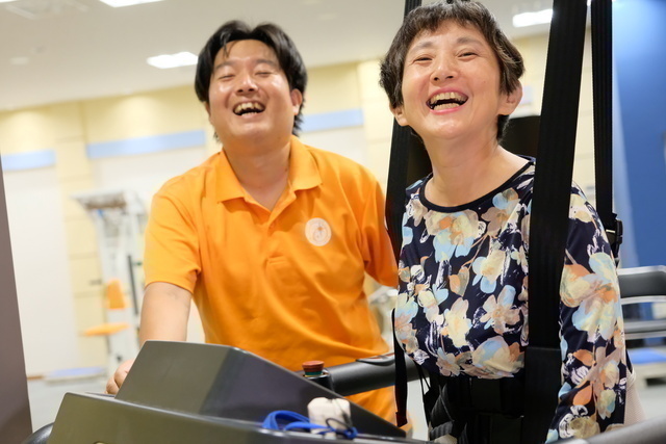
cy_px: 222
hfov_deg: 36.2
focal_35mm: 55
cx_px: 333
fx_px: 1018
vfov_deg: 24.6
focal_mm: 36.5
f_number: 2.8
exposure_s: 1/250
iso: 3200
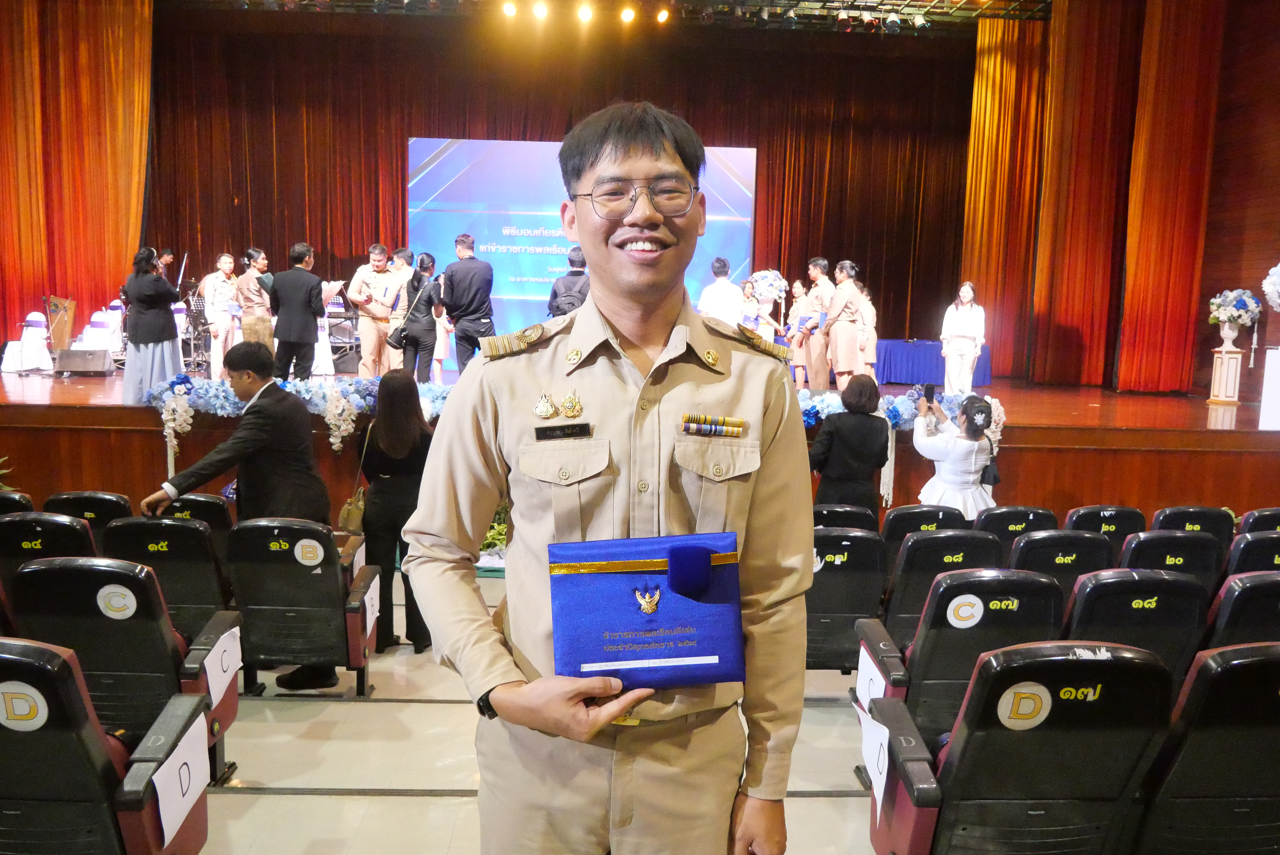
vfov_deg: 53.2
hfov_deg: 73.7
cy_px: 428
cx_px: 640
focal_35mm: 24
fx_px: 854
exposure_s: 1/125
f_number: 4
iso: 6400
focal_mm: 12
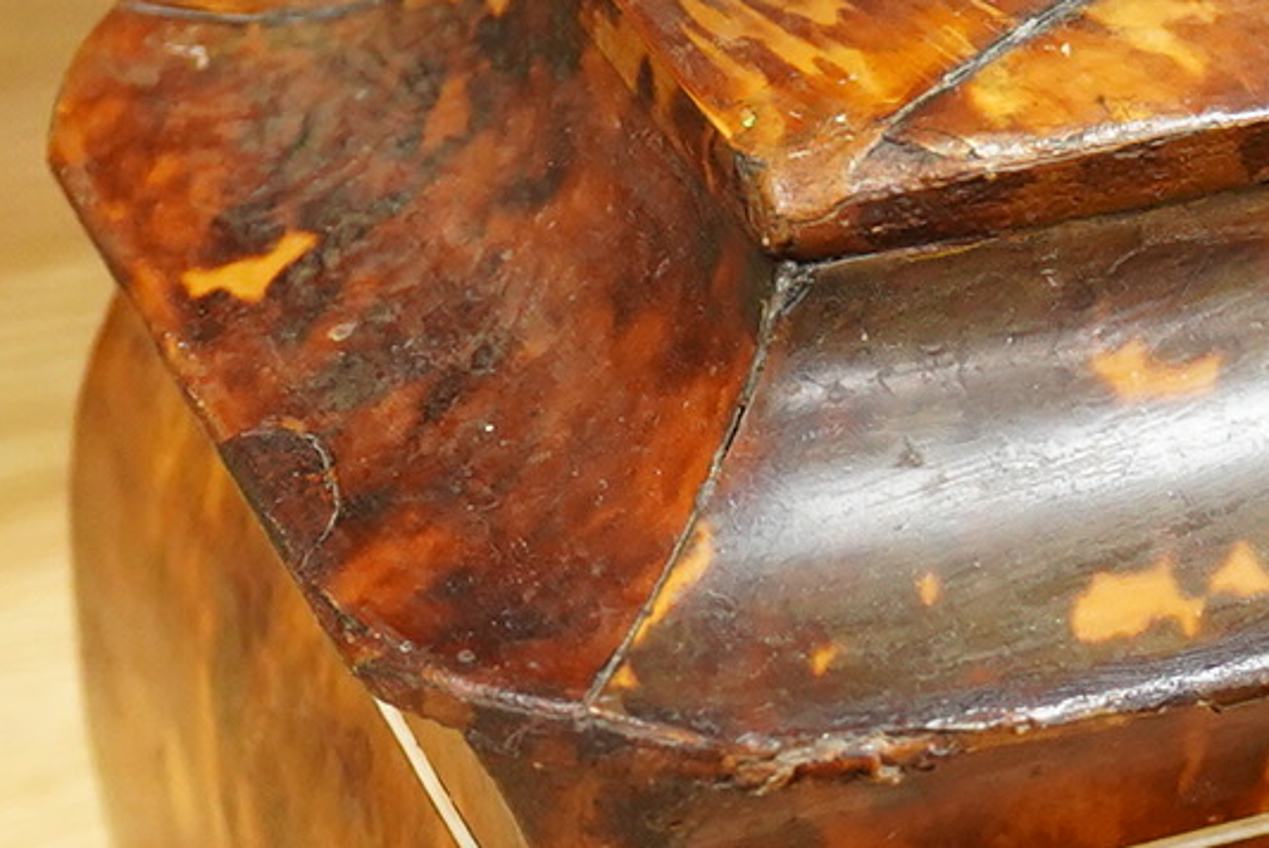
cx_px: 1174
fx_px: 5854
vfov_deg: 8.3
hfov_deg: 12.3
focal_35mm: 166
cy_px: 779
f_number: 3.5
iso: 2500
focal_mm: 30
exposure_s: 1/250
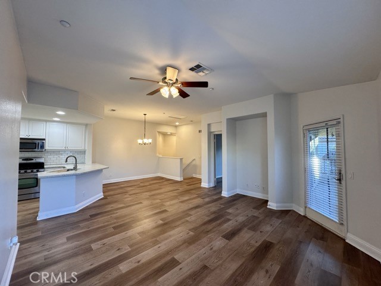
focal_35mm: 14
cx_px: 190
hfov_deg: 102.1
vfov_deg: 85.7
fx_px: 154
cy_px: 143
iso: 250
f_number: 2.2
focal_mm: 2.22
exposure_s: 1/120
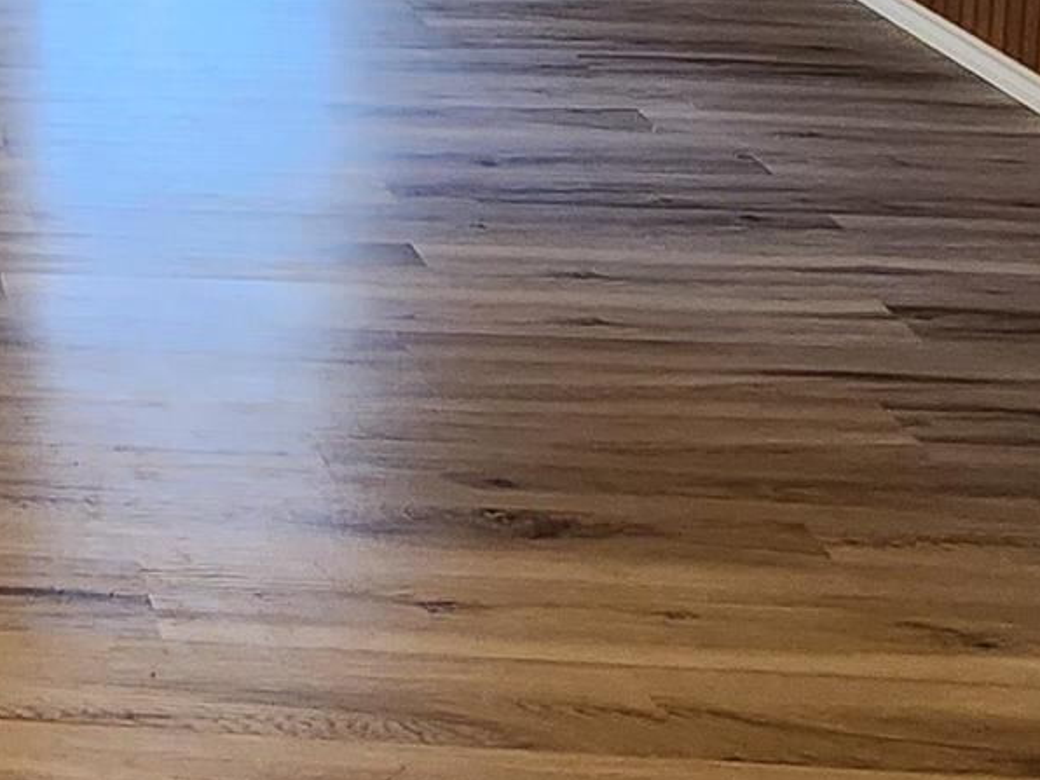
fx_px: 2013
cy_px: -482
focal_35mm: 67
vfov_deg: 18.6
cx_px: -452
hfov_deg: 23.9
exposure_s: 1/40
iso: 320
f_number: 2.2
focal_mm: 2.2
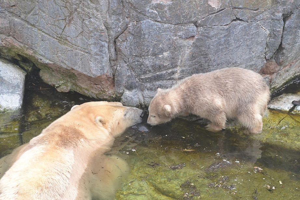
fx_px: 875
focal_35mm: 105
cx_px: 150
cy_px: 100
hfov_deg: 19.5
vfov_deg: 13.0
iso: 400
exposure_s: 1/500
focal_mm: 70
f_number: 5.6
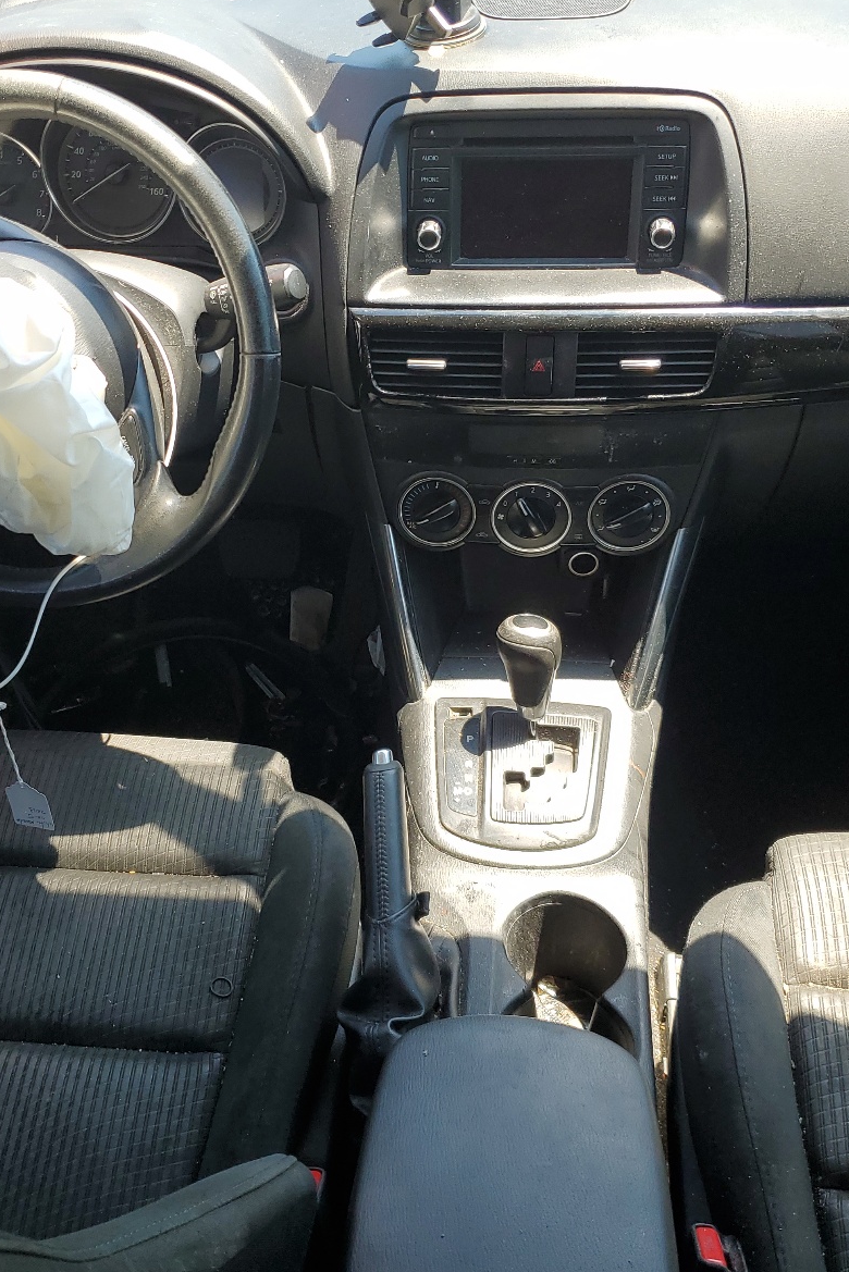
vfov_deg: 51.9
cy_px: 637
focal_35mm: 37
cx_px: 320
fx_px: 1308
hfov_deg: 35.8
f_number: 1.5
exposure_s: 1/256
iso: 50
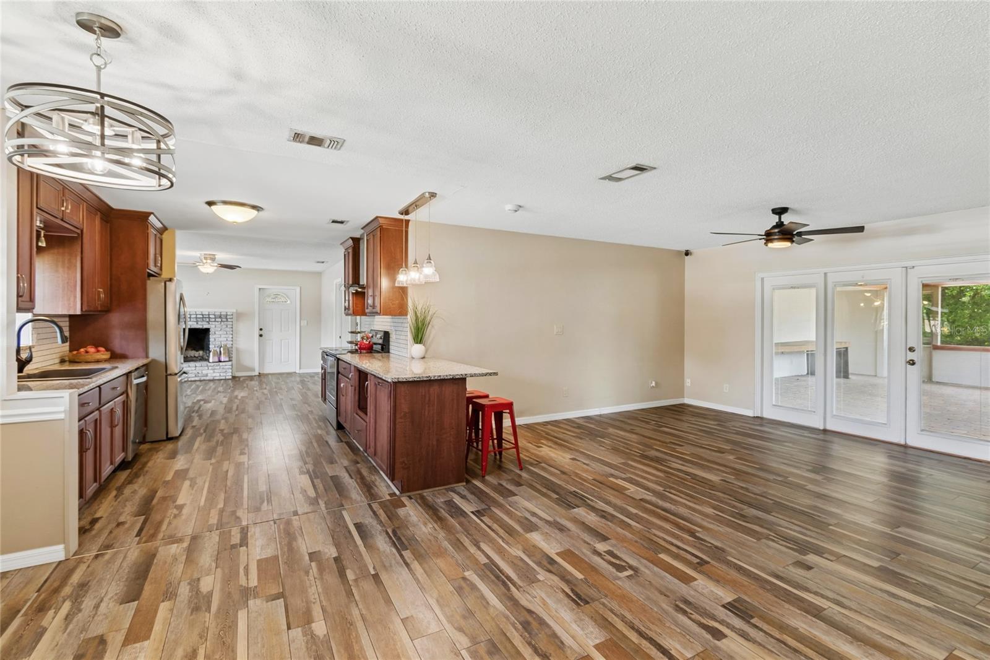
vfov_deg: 77.3
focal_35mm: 15
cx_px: 495
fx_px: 412
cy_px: 330
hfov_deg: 100.4
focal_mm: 10
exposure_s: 1/20
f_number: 7.1
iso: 100
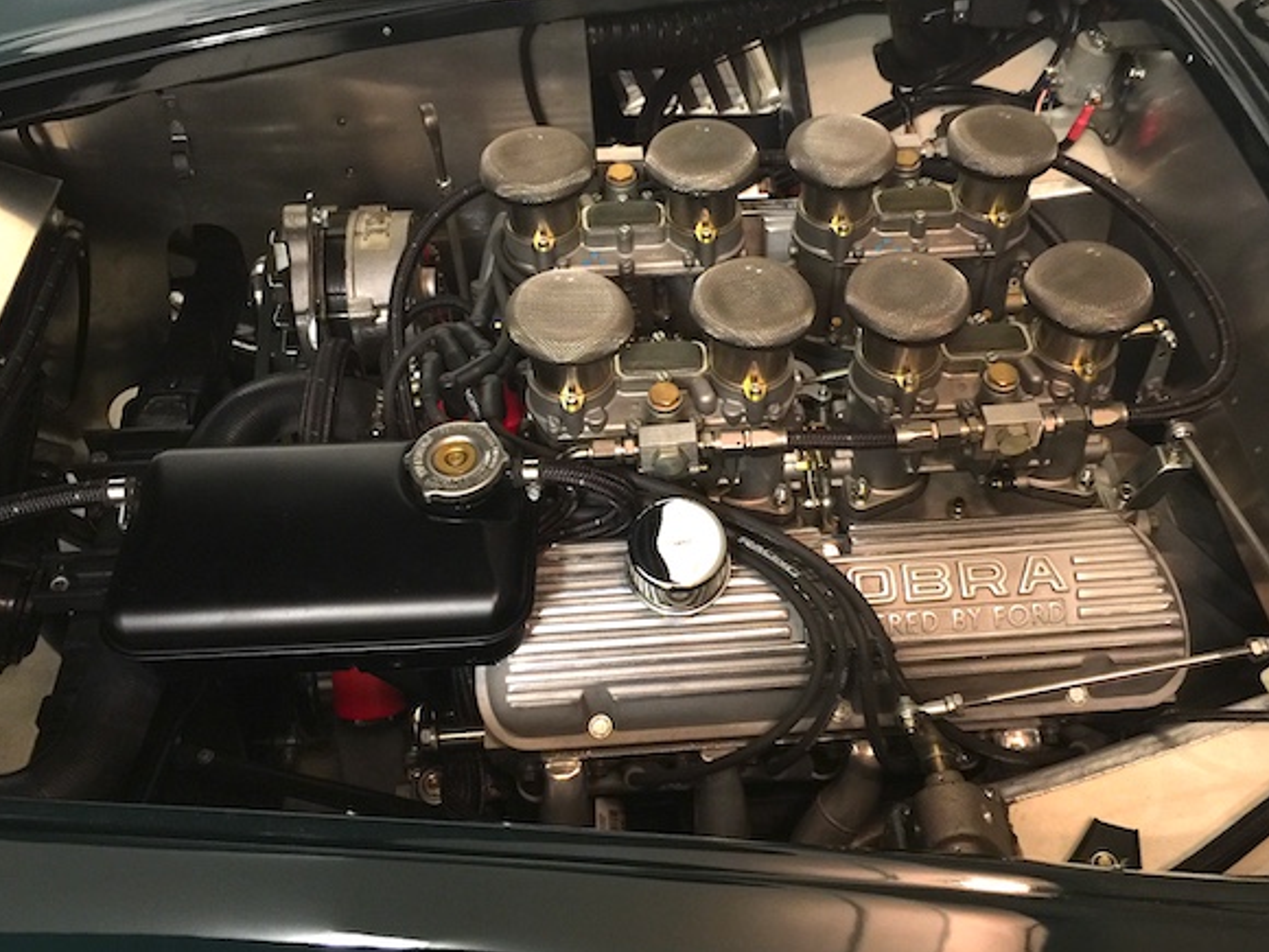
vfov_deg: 40.7
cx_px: 713
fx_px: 1283
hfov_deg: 52.5
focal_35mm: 35
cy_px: 428
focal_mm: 4.15
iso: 80
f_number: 2.2
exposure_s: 1/4
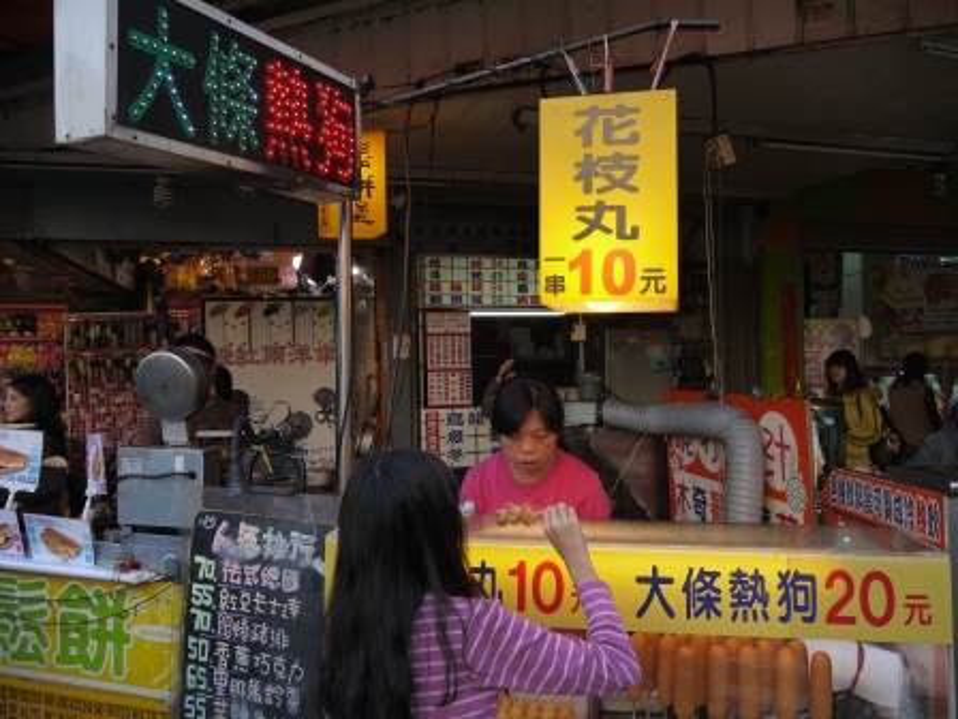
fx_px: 775
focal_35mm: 28
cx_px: 479
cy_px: 360
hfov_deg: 63.4
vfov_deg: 49.7
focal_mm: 14
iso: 160
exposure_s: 1/200
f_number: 4.5
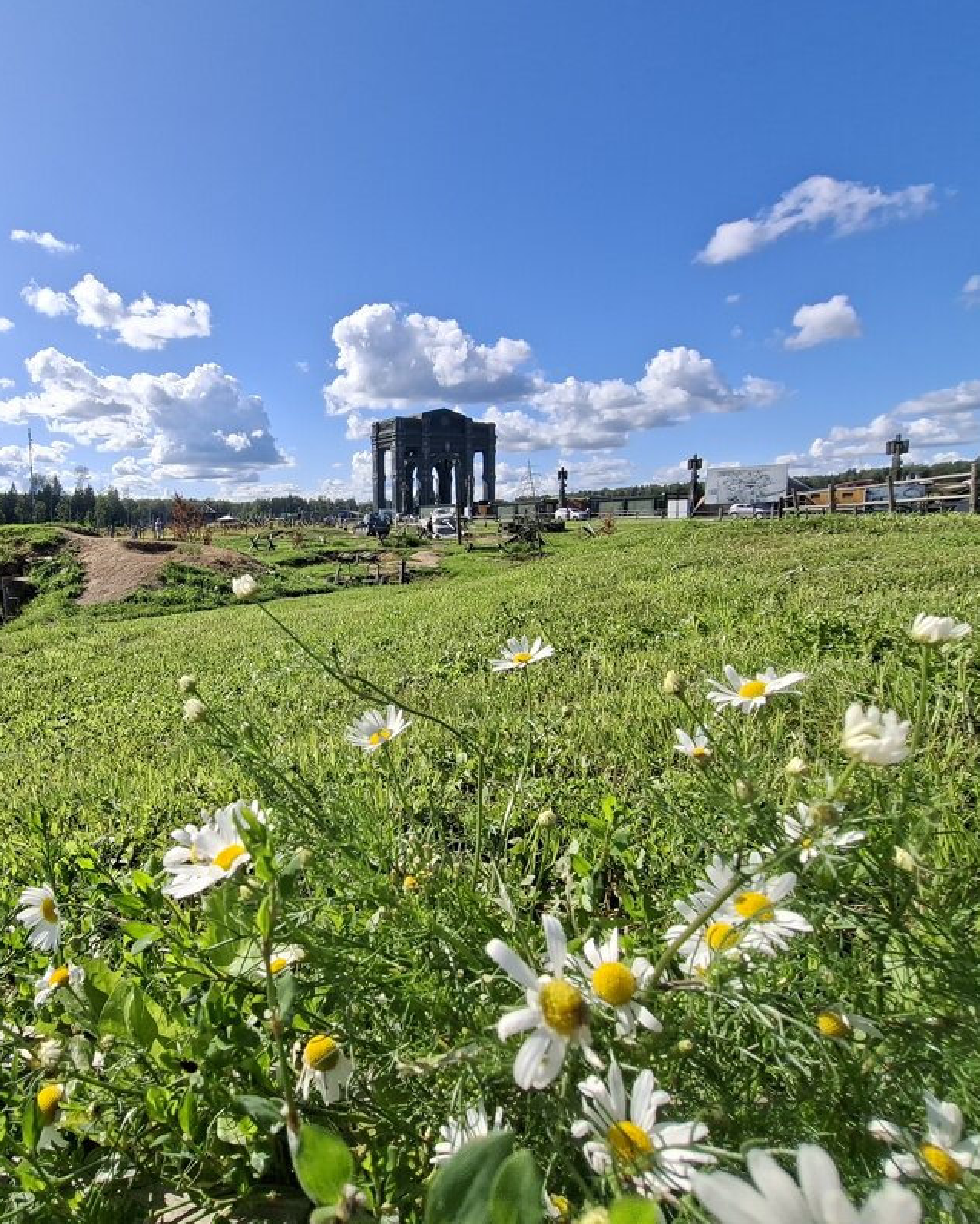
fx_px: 616
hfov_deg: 73.6
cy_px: 610
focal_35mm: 17
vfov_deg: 89.6
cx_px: 295
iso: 40
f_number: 2.2
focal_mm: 1.74
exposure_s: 1/1567
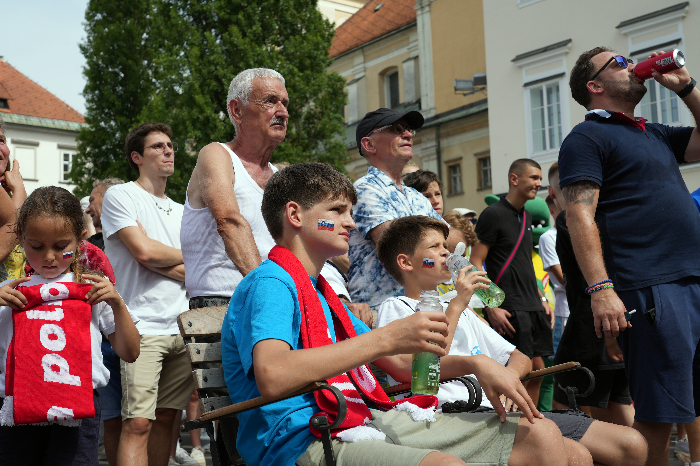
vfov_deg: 29.2
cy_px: 233
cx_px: 350
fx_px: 894
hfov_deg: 42.7
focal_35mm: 46
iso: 100
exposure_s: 1/250
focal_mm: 46
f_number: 7.1
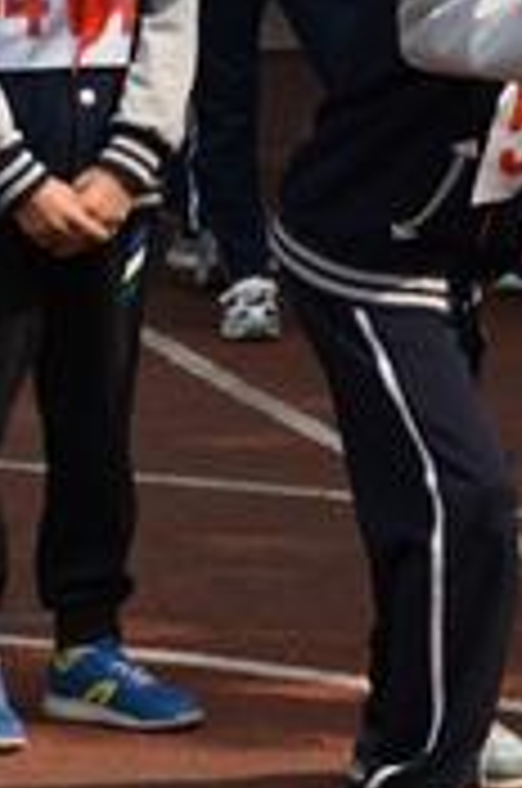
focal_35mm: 321
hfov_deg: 4.1
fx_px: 7009
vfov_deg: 6.4
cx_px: 1580
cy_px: 284
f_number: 8
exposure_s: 1/200
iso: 100
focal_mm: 70
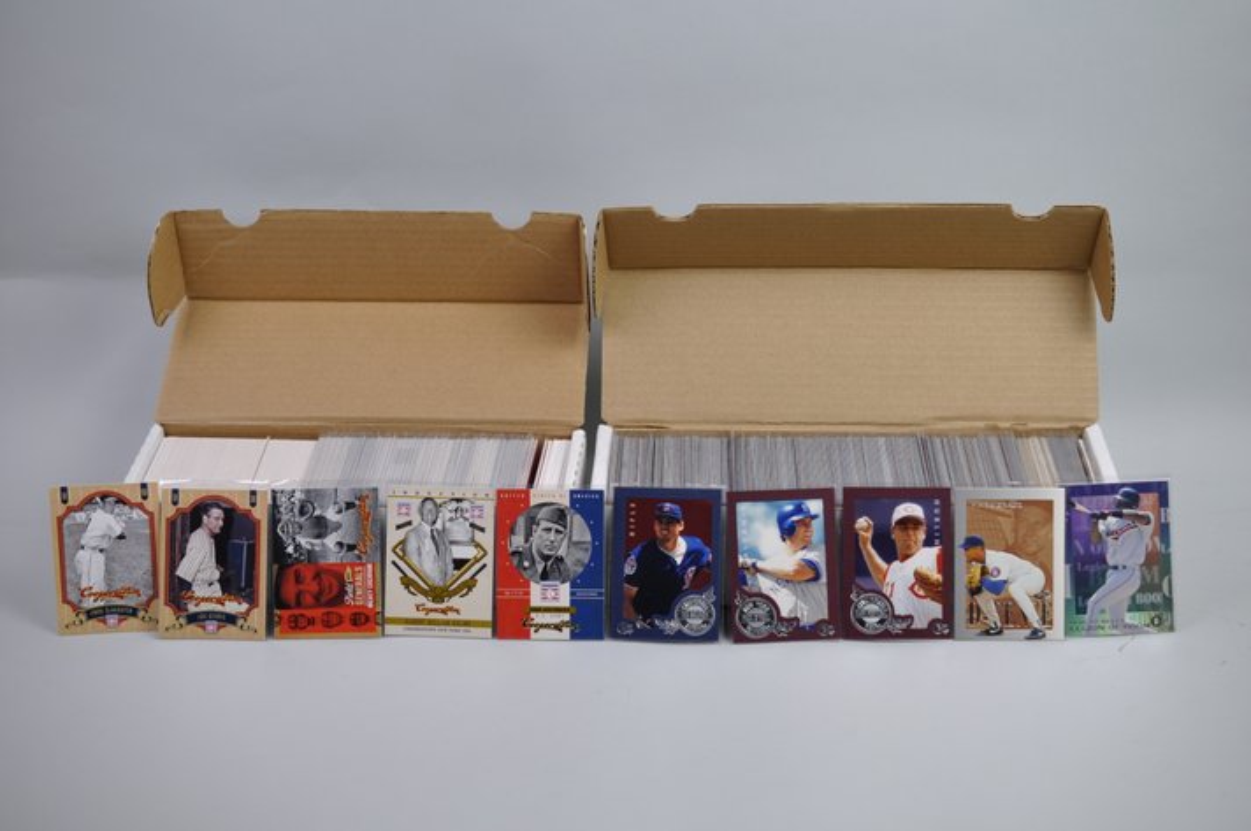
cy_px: 416
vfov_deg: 22.6
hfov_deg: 33.4
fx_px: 2083
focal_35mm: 60
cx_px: 626
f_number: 4
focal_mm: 40
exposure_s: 1/60
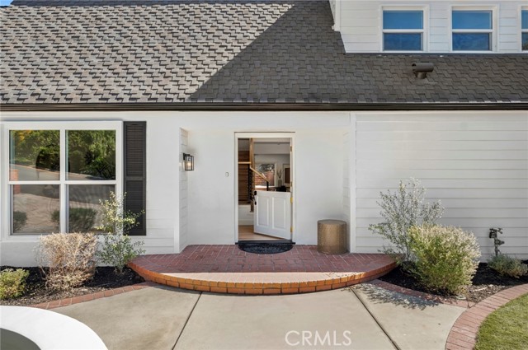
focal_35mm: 19
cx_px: 264
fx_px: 278
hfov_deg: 87.0
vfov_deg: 64.4
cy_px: 175
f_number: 9
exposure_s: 1/8
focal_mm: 19
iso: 80
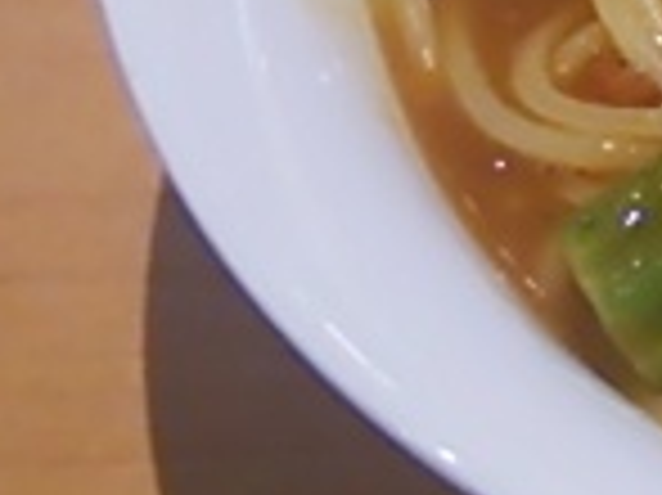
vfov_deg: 11.2
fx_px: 2503
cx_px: 1283
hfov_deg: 13.2
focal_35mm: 131
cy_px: -27
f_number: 1.94
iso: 125
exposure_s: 1/44
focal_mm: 4.06
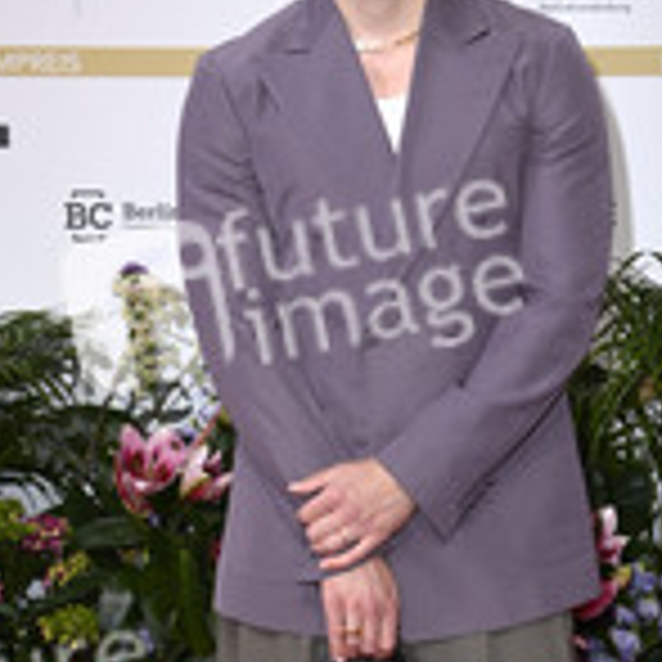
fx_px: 2748
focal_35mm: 127
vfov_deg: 13.7
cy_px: 513
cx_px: 423
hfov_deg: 13.7
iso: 400
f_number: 5.6
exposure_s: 1/250
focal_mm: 55
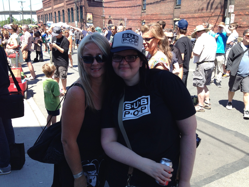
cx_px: 124
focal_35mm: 33
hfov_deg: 55.4
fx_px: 237
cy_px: 94
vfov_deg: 42.9
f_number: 2.4
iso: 50
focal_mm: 4.12
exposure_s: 1/471
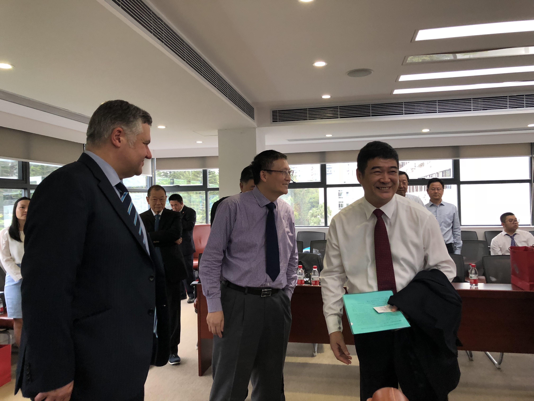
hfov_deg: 63.4
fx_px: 432
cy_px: 200
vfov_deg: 49.7
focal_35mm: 28
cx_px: 267
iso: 125
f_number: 1.8
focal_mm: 4
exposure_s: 1/100
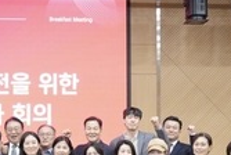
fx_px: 726
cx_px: -50
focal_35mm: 113
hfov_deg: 17.2
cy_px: 147
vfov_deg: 12.1
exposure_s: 1/50
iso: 320
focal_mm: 28
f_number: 2.8
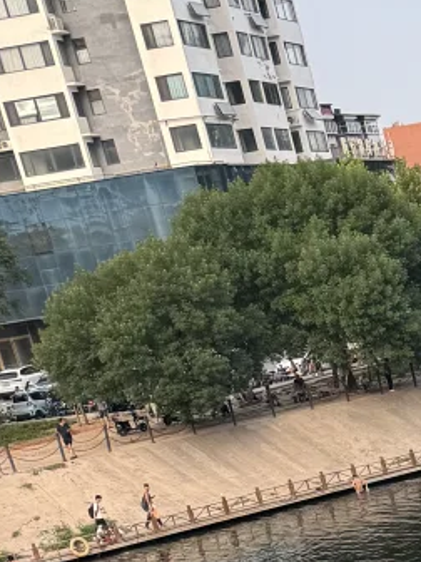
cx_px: 882
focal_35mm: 103
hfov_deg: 12.4
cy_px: 958
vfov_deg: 16.5
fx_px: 1670
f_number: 1.78
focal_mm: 6.76
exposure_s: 1/739
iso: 80
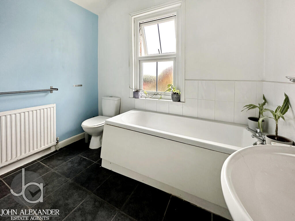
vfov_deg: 85.7
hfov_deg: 102.1
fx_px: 119
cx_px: 148
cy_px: 110
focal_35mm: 14
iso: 200
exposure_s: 1/99
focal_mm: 2.22
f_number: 2.2
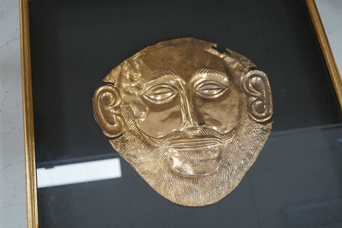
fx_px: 427
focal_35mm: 45
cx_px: 171
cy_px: 114
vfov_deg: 29.9
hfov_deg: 43.6
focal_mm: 30
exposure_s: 1/60
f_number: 3.5
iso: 320
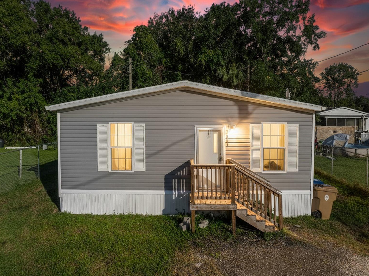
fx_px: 266
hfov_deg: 69.4
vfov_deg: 54.8
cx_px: 186
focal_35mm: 25
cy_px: 136
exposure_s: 1/4000
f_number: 2.8
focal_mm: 12.29
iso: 140
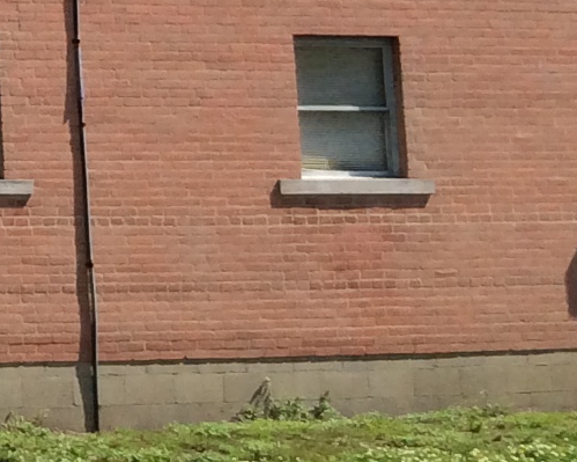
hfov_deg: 10.5
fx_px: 2766
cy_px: -217
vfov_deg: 9.3
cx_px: -713
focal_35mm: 162
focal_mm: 3.3
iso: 32
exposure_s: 1/1506
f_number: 2.4
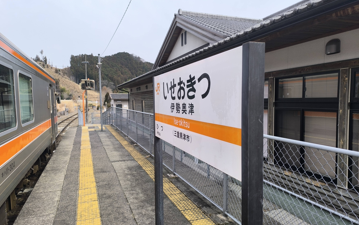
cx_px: 175
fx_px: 245
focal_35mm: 25
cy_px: 118
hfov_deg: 72.5
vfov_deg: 49.3
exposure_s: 1/690
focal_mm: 6.14
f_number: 1.65
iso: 50
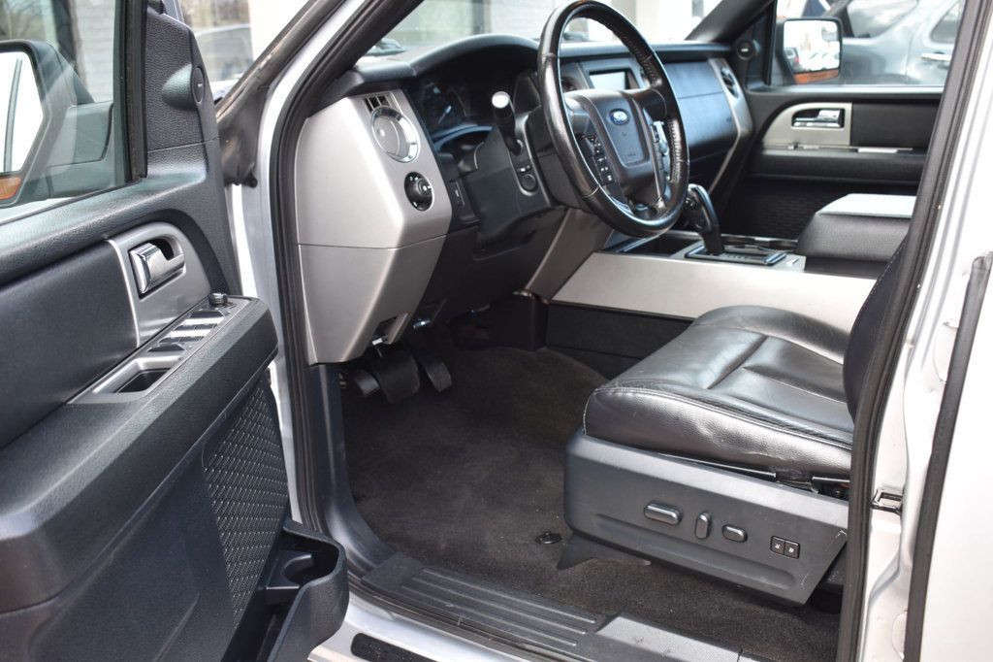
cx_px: 496
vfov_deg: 36.8
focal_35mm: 36
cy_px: 331
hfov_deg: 53.1
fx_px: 993
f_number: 5
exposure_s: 1/100
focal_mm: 24
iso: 400
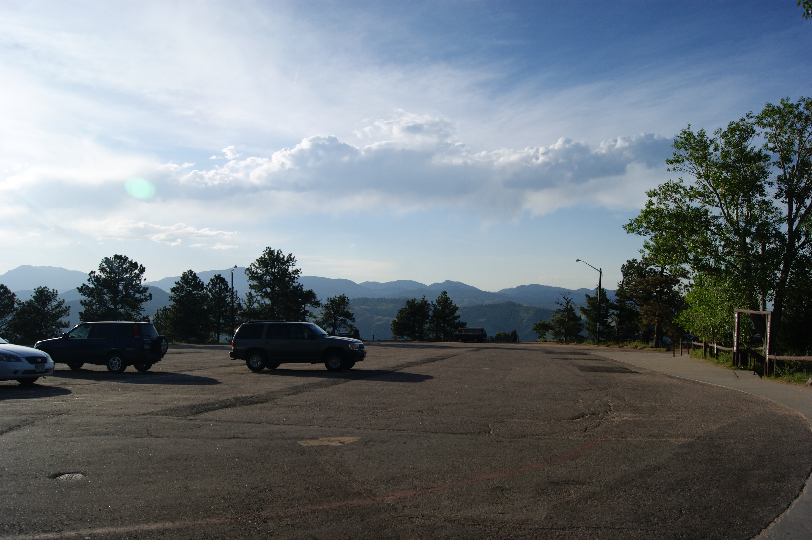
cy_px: 270
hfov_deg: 67.4
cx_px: 406
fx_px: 609
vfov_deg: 47.9
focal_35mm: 27
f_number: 10
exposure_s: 1/320
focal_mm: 18
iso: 100
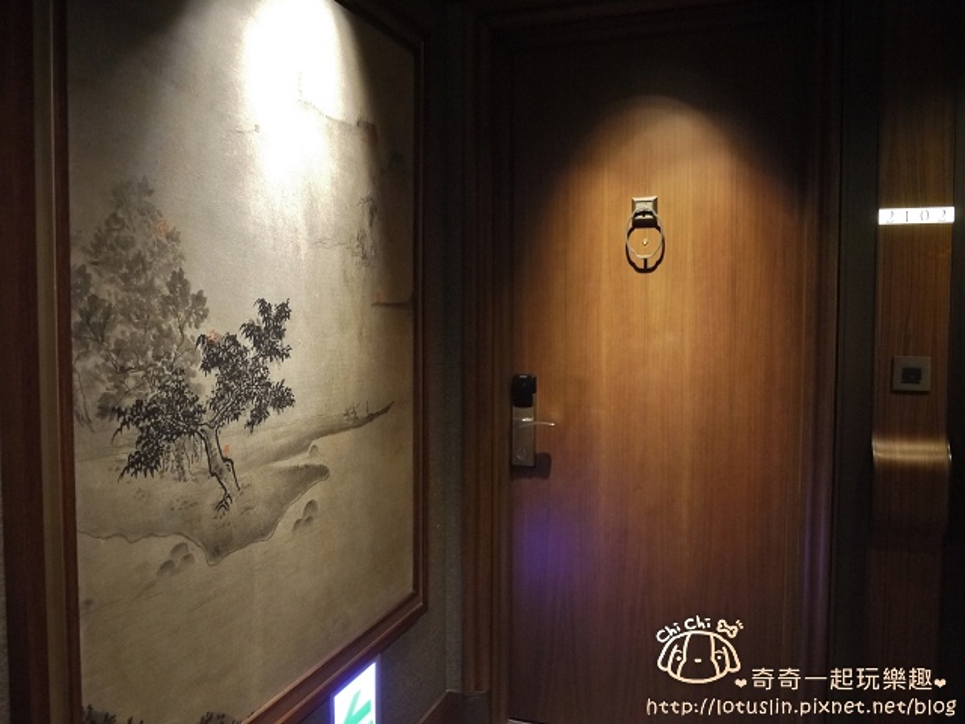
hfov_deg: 63.4
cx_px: 482
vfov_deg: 49.7
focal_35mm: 28
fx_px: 781
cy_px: 362
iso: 800
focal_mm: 14
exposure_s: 1/30
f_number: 2.5
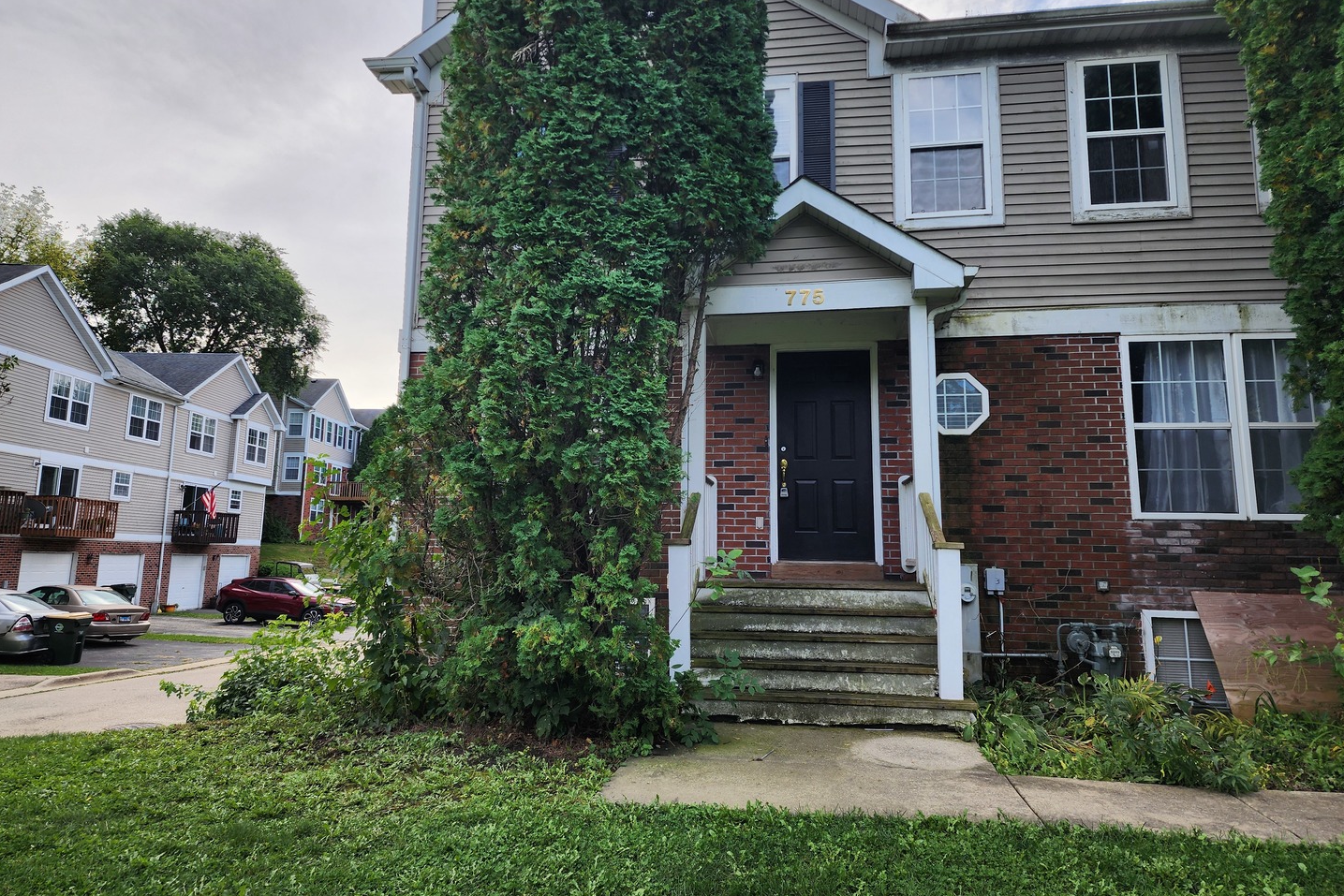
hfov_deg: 73.7
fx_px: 896
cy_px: 415
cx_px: 672
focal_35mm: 24
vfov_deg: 53.1
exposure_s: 1/356
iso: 12
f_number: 1.8
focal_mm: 6.4
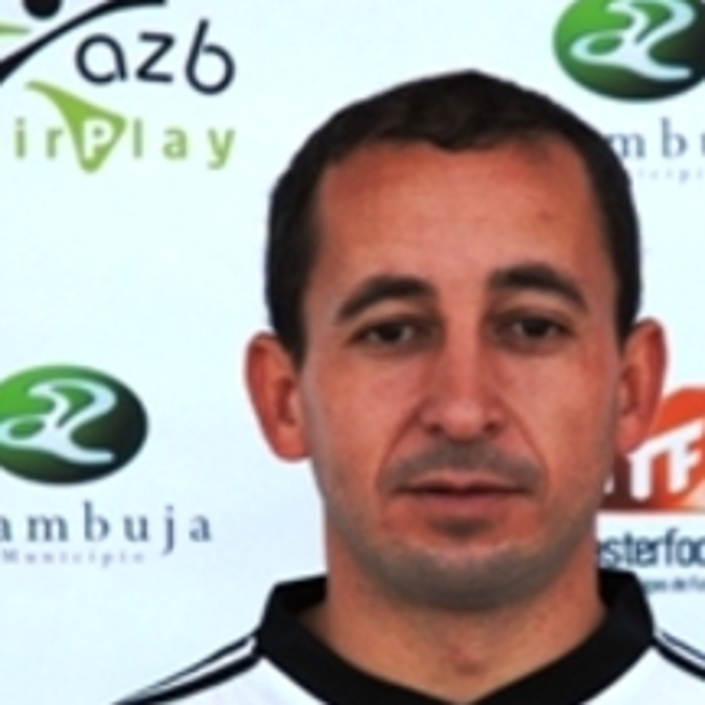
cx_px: 496
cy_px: 467
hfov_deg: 7.6
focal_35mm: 230
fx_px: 5304
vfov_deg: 7.6
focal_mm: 65
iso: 200
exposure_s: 1/160
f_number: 4.5
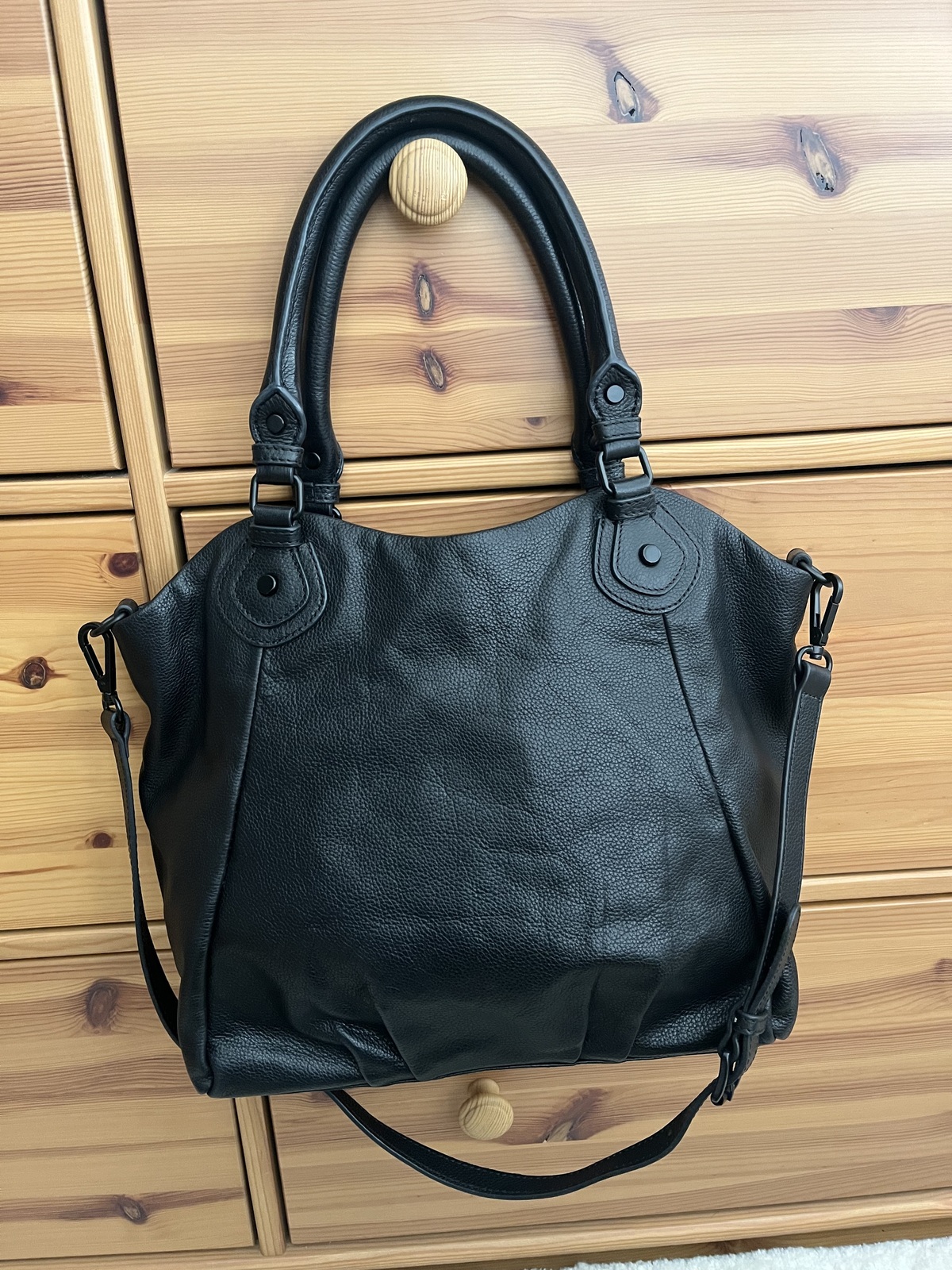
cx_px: 476
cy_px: 635
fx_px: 953
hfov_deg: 53.1
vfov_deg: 67.3
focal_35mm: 26
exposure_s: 1/59
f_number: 1.6
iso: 500
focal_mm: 5.1
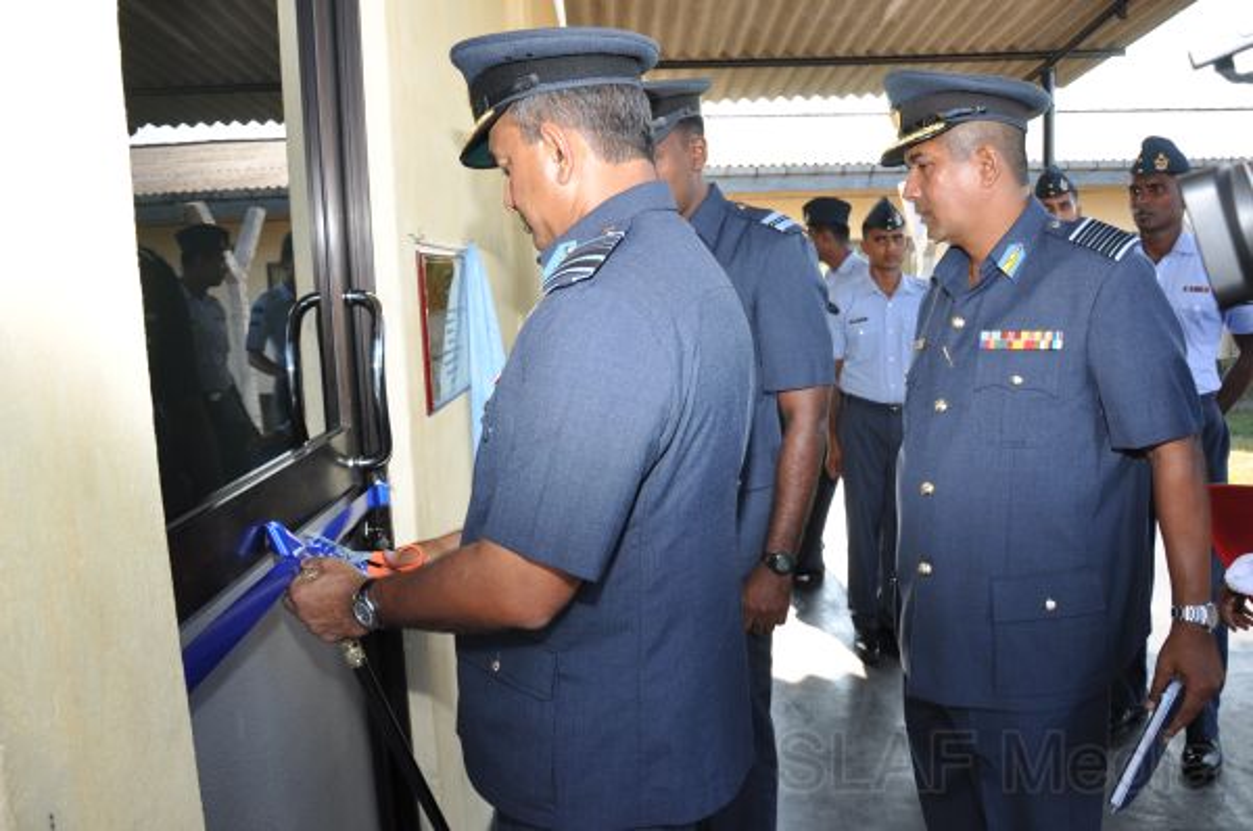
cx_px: 626
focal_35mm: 27
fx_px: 938
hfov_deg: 67.5
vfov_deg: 47.8
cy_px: 416
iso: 200
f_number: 5.6
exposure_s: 1/125
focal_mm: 18
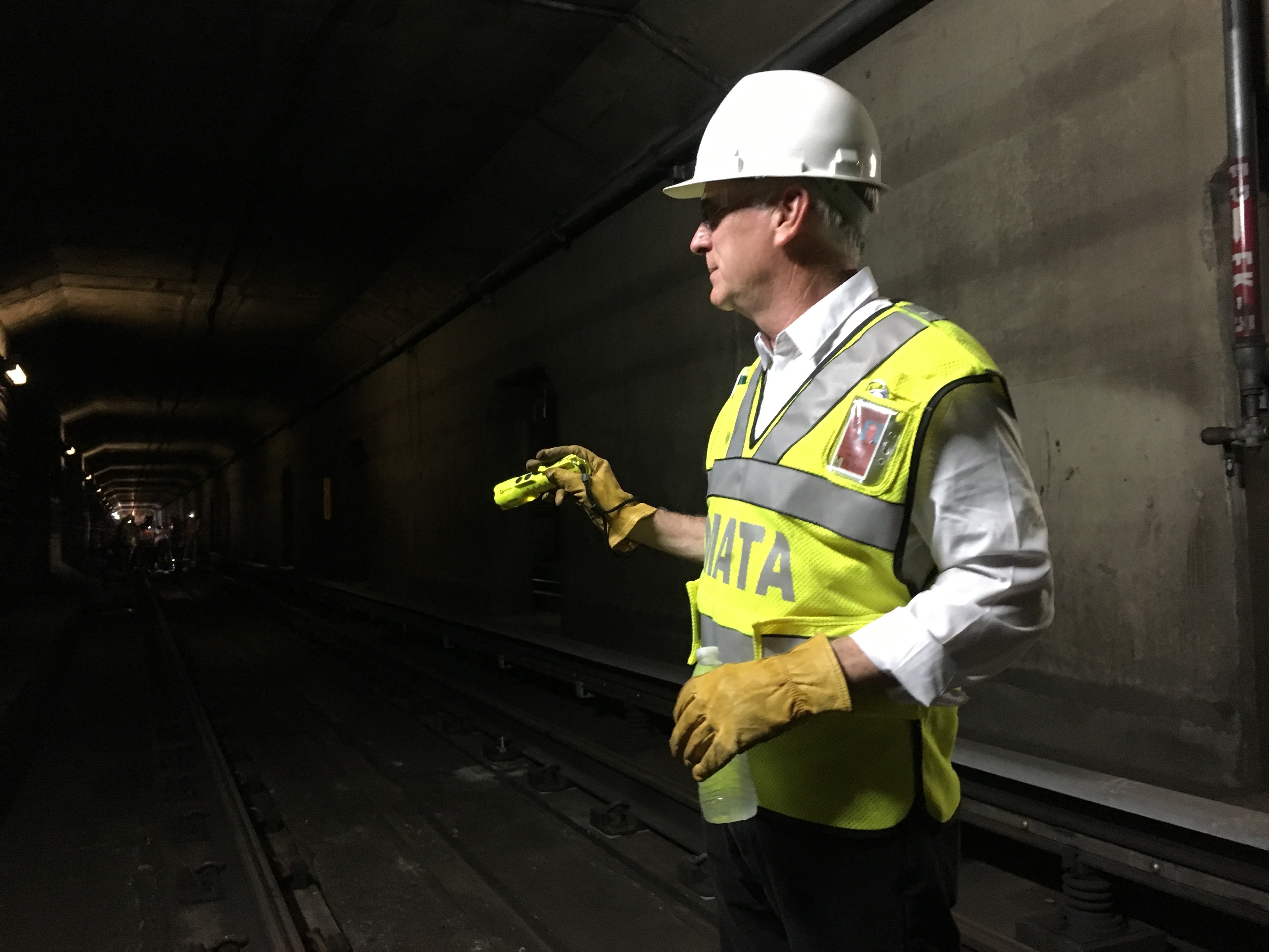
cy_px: 476
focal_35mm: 29
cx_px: 634
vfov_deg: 48.2
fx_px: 1063
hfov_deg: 61.7
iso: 250
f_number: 2.2
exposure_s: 1/15
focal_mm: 4.15
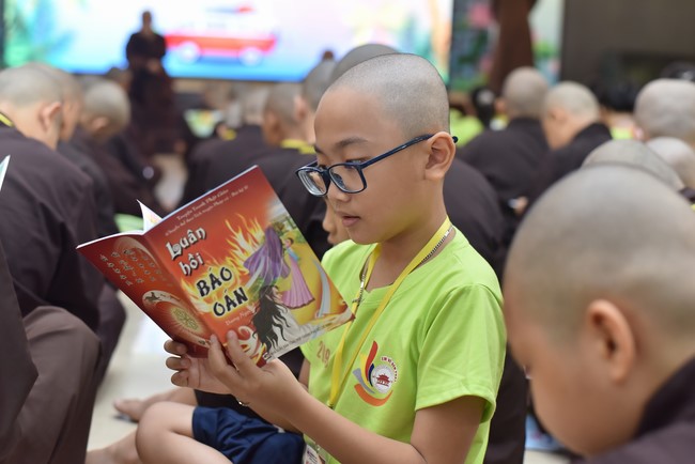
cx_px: 348
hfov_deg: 39.6
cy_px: 232
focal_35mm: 50
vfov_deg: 27.0
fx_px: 966
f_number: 2.8
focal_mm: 50
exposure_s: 1/125
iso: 1000
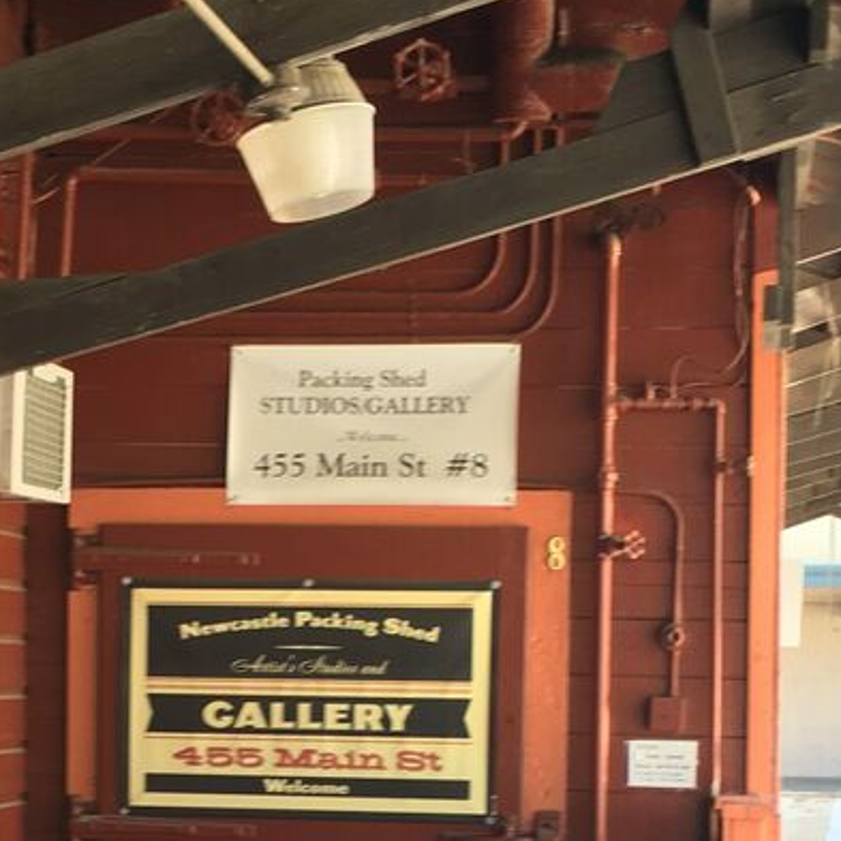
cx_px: 242
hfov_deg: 19.8
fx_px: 2391
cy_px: 831
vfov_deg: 19.4
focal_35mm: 87
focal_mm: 4.15
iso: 32
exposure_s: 1/60
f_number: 2.2
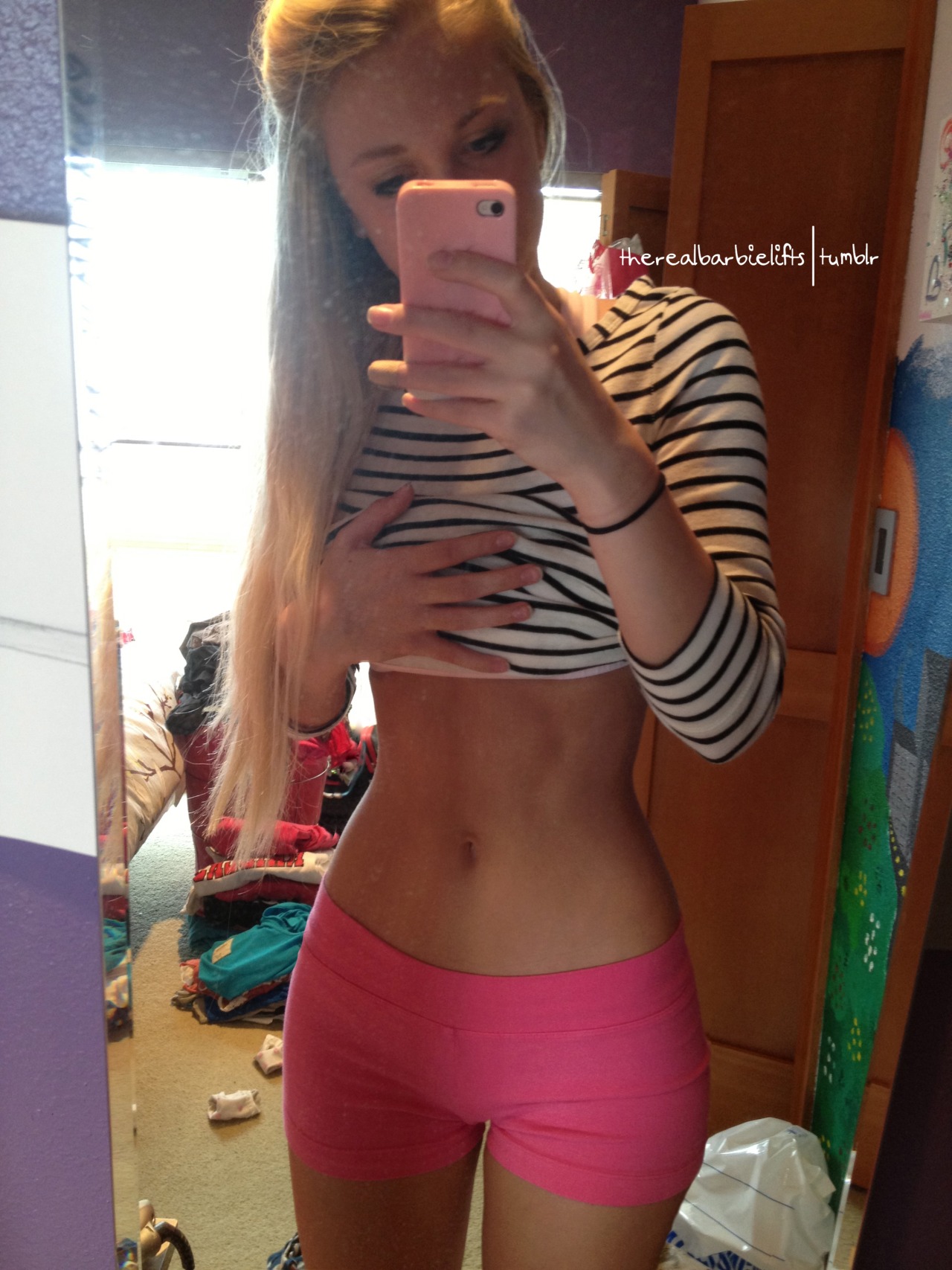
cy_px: 635
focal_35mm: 35
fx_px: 1284
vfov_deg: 52.6
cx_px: 476
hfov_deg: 40.7
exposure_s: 1/20
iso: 100
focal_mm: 4.28
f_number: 2.4
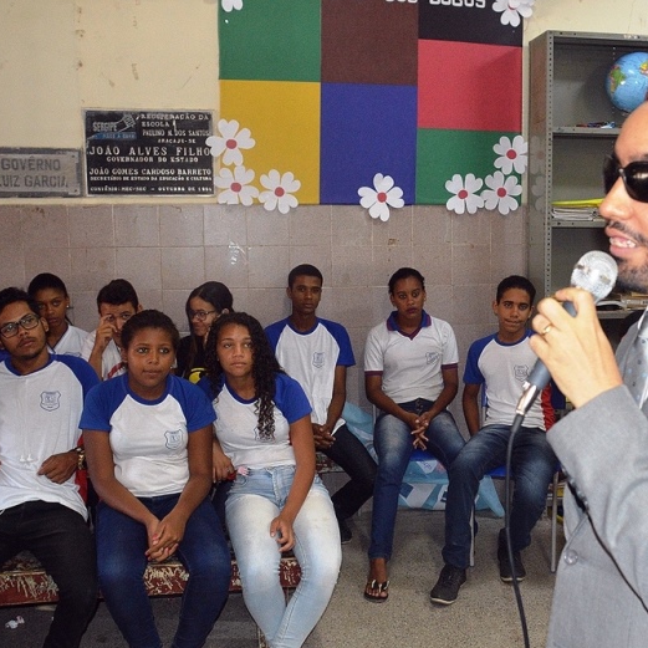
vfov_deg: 39.2
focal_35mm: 43
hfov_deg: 38.7
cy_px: 330
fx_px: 911
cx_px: 429
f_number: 3.8
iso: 2200
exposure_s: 1/60
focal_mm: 22
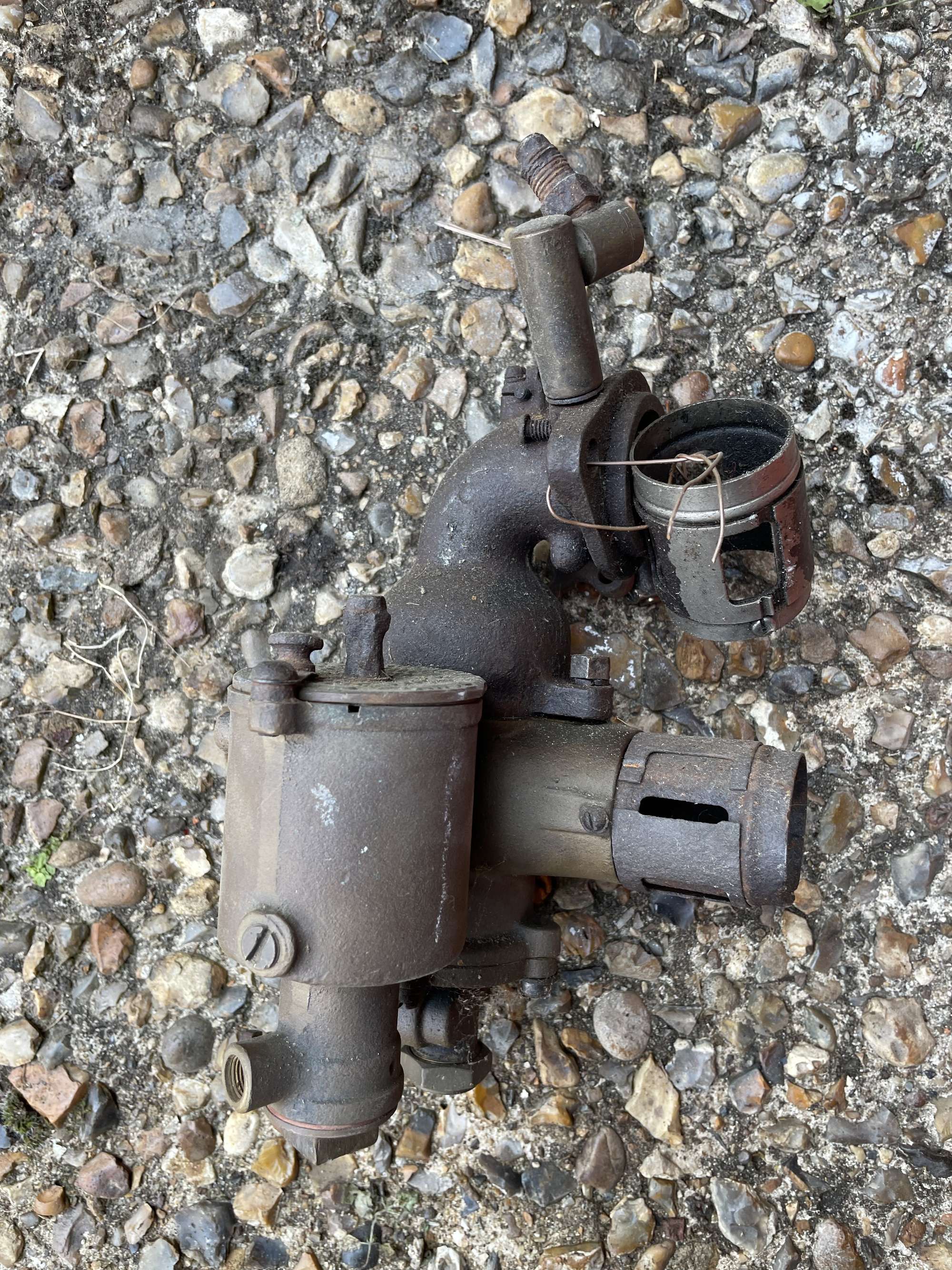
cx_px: 476
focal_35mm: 26
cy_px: 635
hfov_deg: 53.1
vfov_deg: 67.3
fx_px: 953
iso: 32
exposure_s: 1/156
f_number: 1.6
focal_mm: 4.2
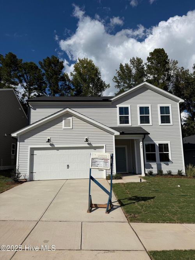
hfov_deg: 56.8
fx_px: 180
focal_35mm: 24
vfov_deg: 71.6
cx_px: 98
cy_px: 130
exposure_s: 1/14286
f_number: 1.78
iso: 80
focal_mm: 6.76
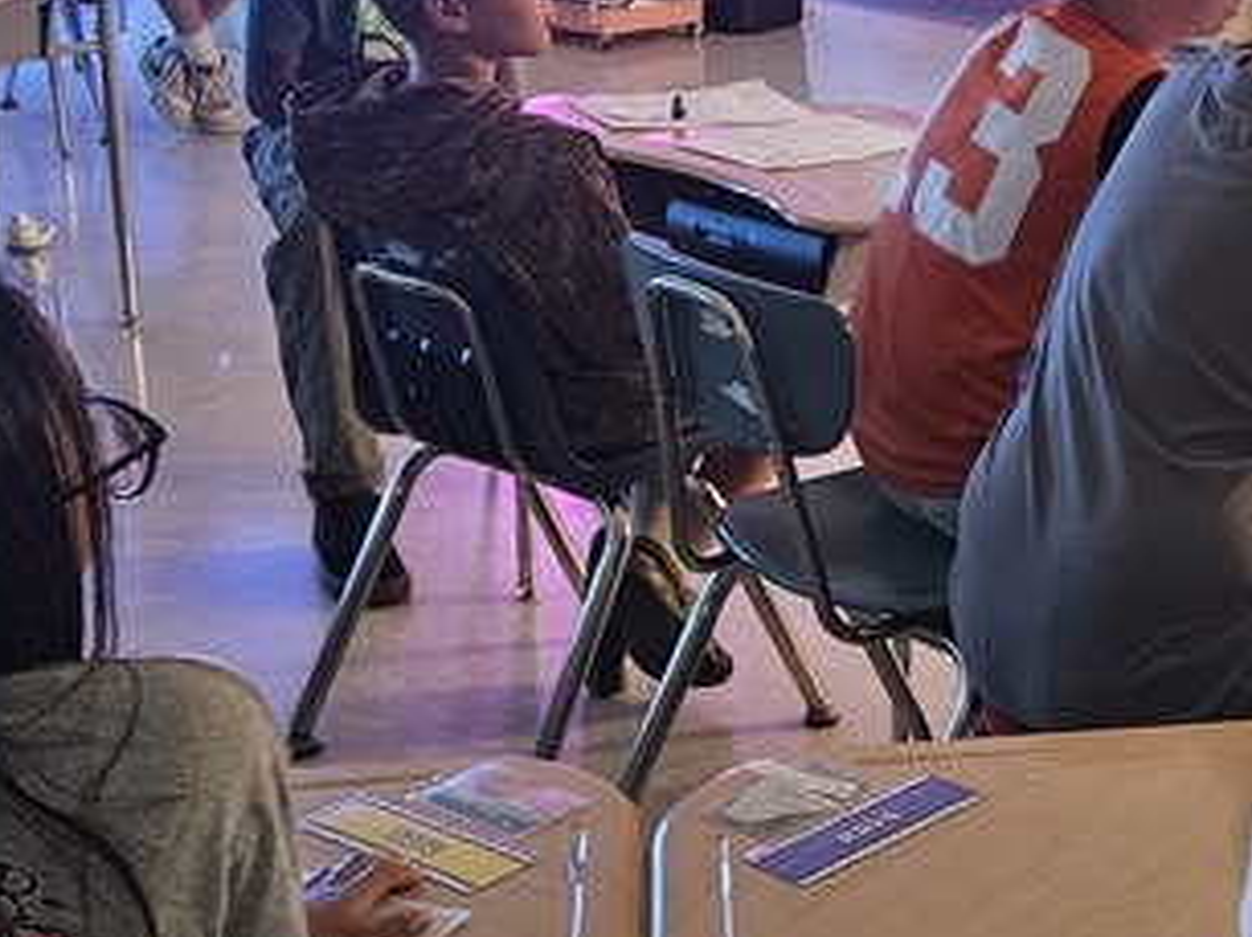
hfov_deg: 23.7
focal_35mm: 77
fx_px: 2783
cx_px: 1387
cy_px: 311
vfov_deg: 19.1
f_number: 1.8
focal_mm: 5.4
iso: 500
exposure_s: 1/30
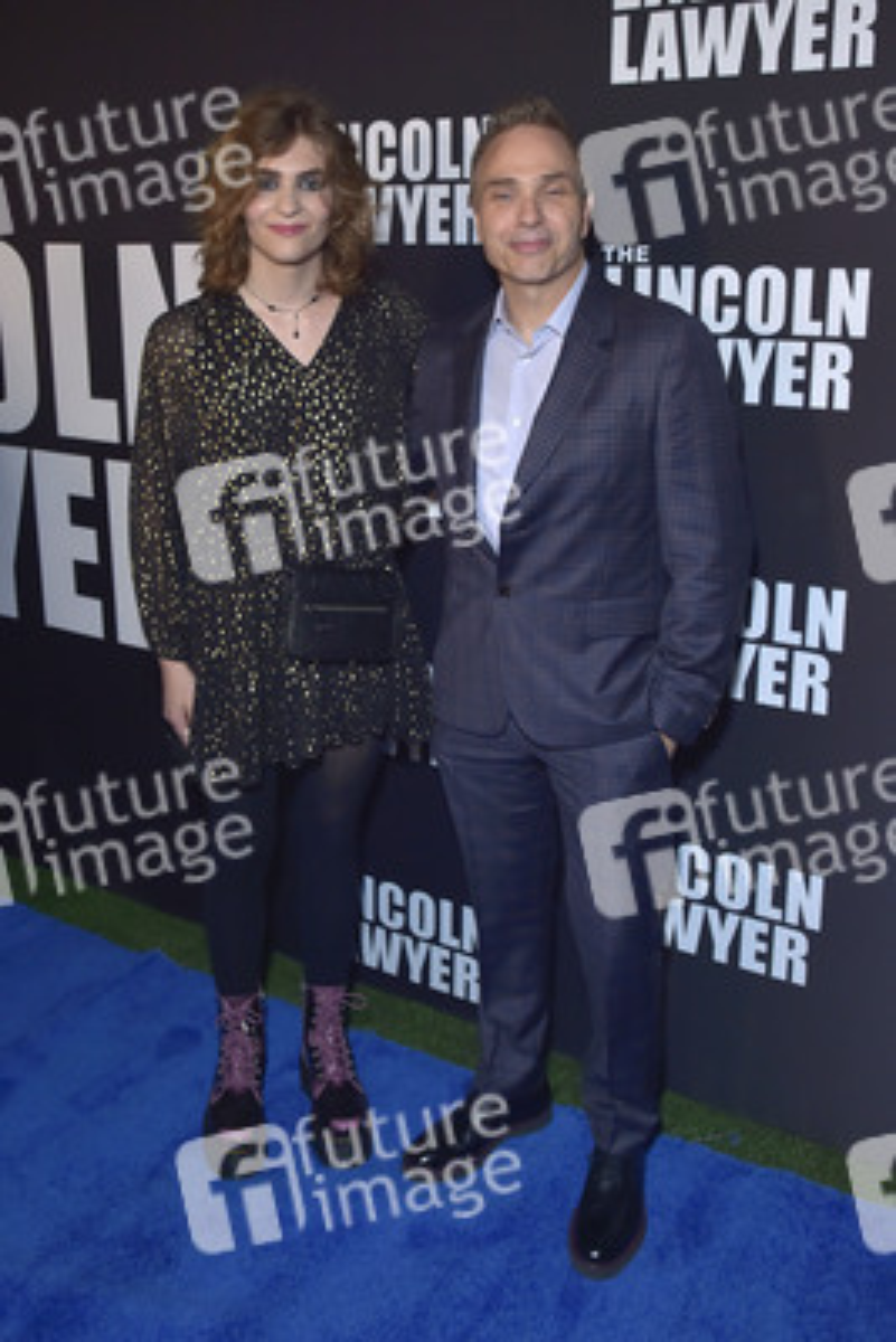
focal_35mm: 30
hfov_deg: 43.6
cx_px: 448
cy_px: 671
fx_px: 1119
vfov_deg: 61.9
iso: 800
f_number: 6.3
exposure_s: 1/200
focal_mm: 30
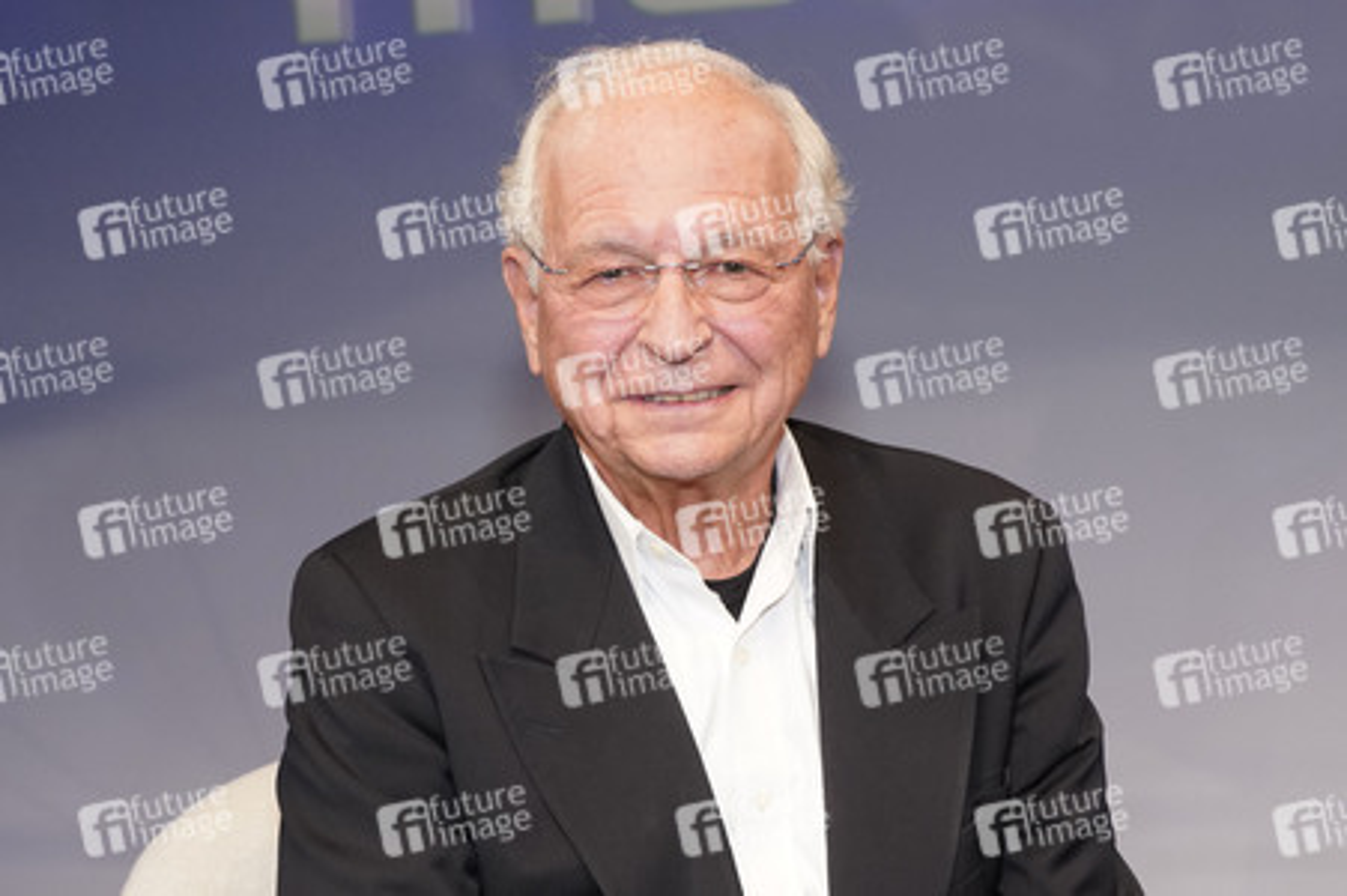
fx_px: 1645
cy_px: 448
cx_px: 674
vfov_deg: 30.5
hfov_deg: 44.5
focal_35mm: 44
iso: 2000
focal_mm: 44
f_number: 5.6
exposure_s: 1/125
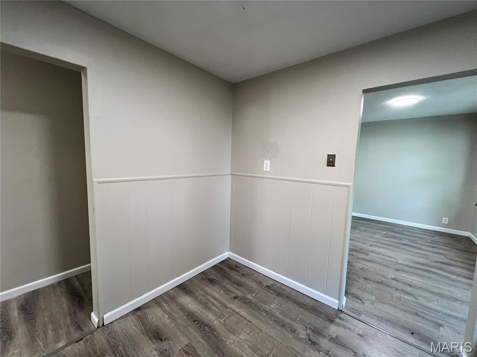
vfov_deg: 89.9
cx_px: 238
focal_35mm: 13
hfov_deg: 106.2
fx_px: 179
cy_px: 178
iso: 160
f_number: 1.8
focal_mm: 1.57
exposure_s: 1/60
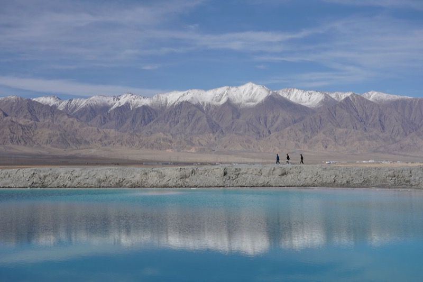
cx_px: 212
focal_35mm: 58
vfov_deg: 23.4
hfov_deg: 34.5
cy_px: 141
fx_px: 681
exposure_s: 1/2500
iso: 500
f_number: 9
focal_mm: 58
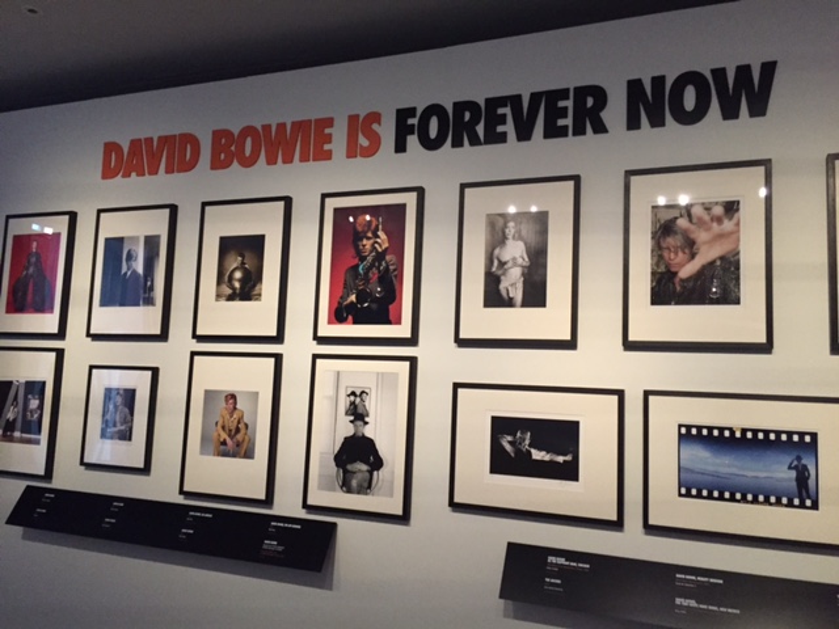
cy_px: 314
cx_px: 420
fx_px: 703
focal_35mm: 29
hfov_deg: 61.7
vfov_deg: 48.2
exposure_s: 1/17
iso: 250
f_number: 2.2
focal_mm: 4.15
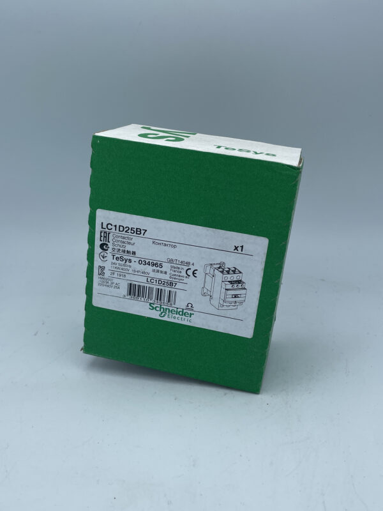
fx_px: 384
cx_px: 192
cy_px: 256
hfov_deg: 53.1
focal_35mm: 26
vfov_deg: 67.3
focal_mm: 4.2
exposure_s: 1/2053
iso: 32
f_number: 1.6
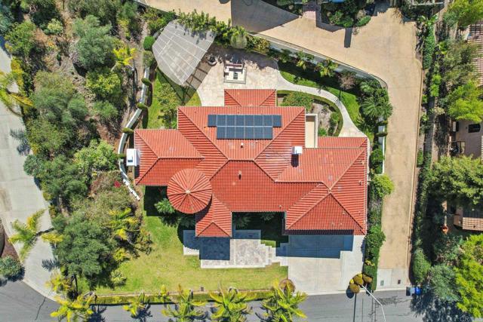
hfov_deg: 78.6
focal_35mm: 22
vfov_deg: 57.3
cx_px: 242
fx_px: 295
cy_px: 161
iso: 110
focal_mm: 8.4
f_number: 2.8
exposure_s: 1/1600
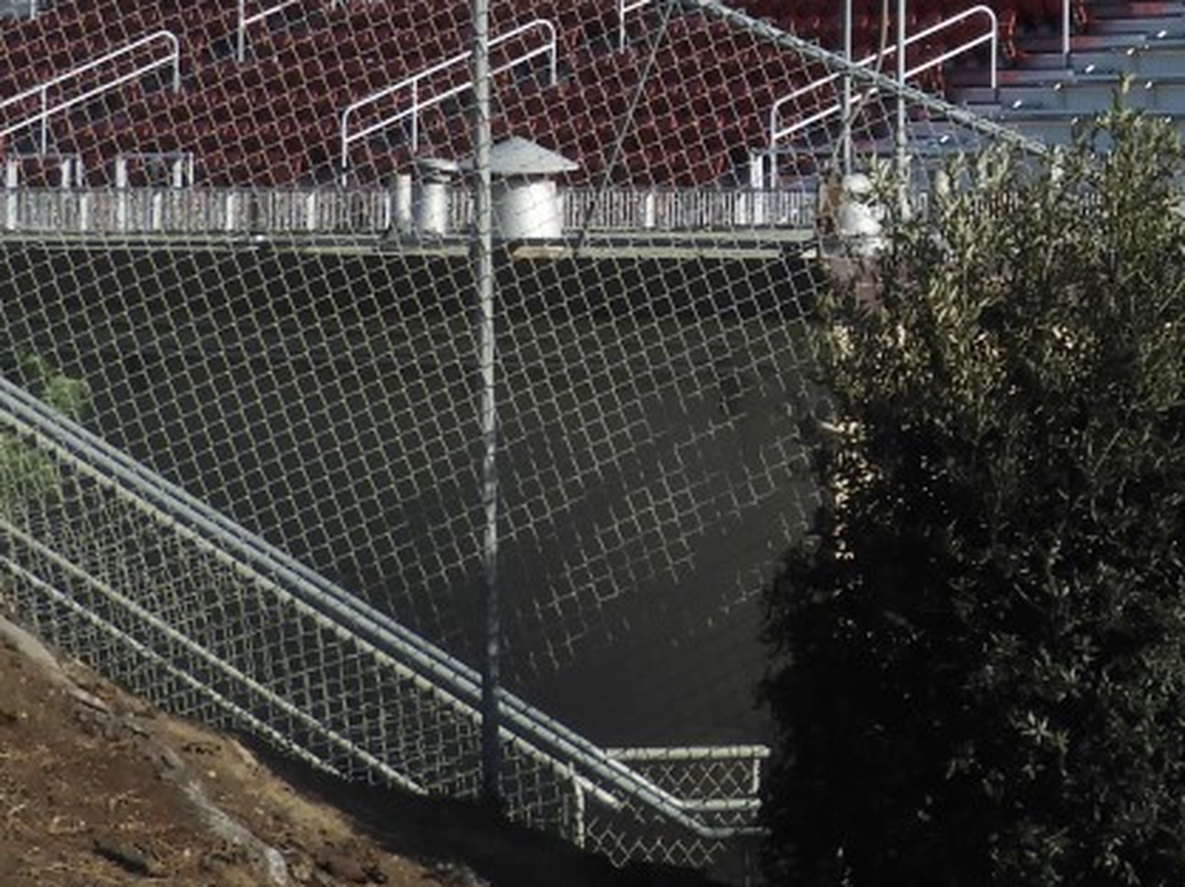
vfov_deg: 5.0
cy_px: -519
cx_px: 1582
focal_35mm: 293
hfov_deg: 6.7
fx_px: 10024
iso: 100
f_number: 4.5
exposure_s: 1/800
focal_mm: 15.2
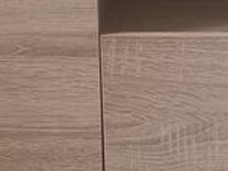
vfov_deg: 9.3
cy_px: 77
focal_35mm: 159
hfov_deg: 12.2
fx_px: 1046
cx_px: 261
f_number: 1.65
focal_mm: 6.14
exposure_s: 1/25
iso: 1957
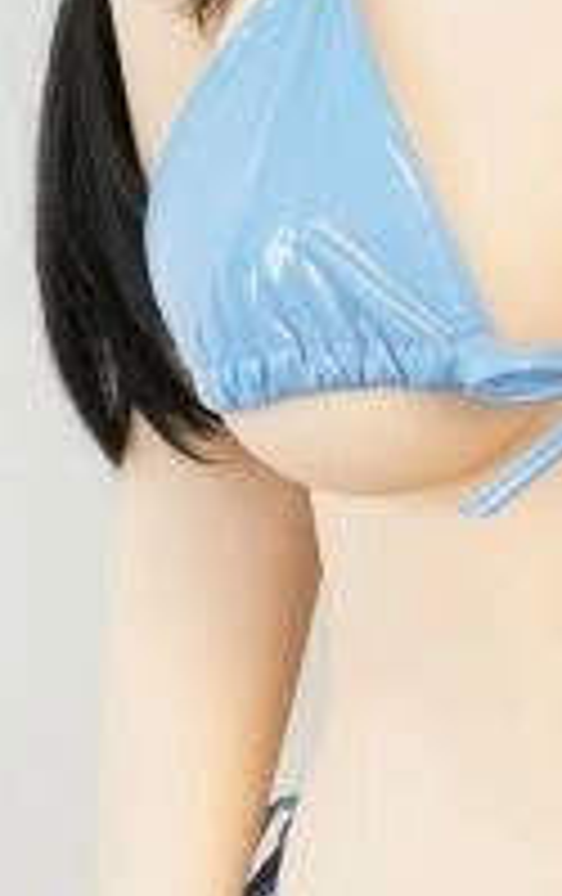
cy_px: 491
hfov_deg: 8.1
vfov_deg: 13.0
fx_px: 3931
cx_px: 656
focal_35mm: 161
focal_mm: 35
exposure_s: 1/100
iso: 640
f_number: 5
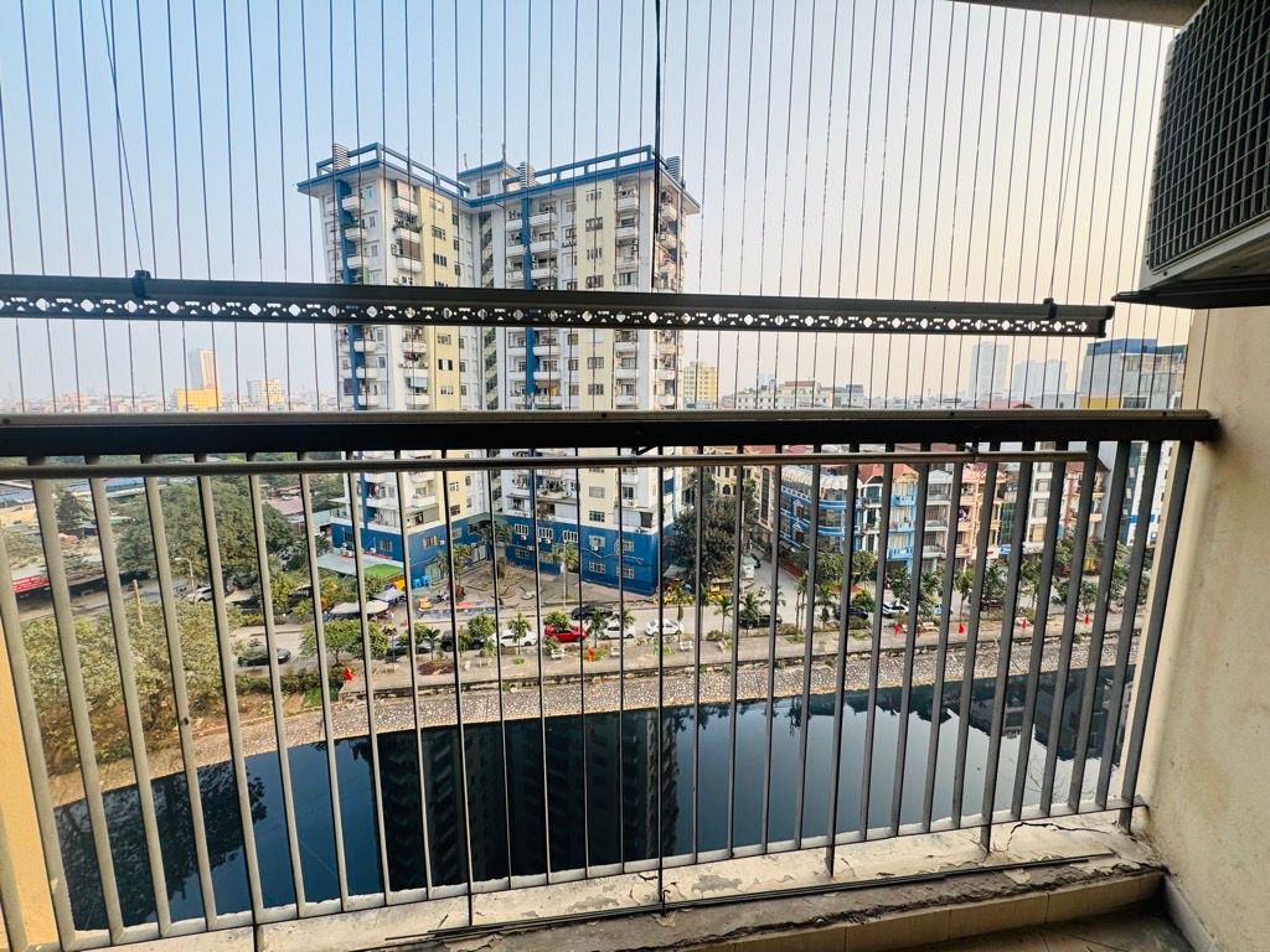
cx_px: 635
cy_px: 476
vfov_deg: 85.7
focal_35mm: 14
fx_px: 514
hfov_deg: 102.1
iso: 40
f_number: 2.2
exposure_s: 1/235
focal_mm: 2.22
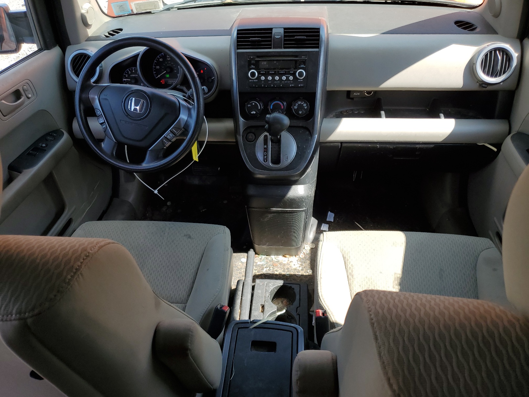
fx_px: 397
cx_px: 264
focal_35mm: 26
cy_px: 198
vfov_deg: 53.1
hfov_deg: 67.3
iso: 50
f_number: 1.5
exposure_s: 1/476
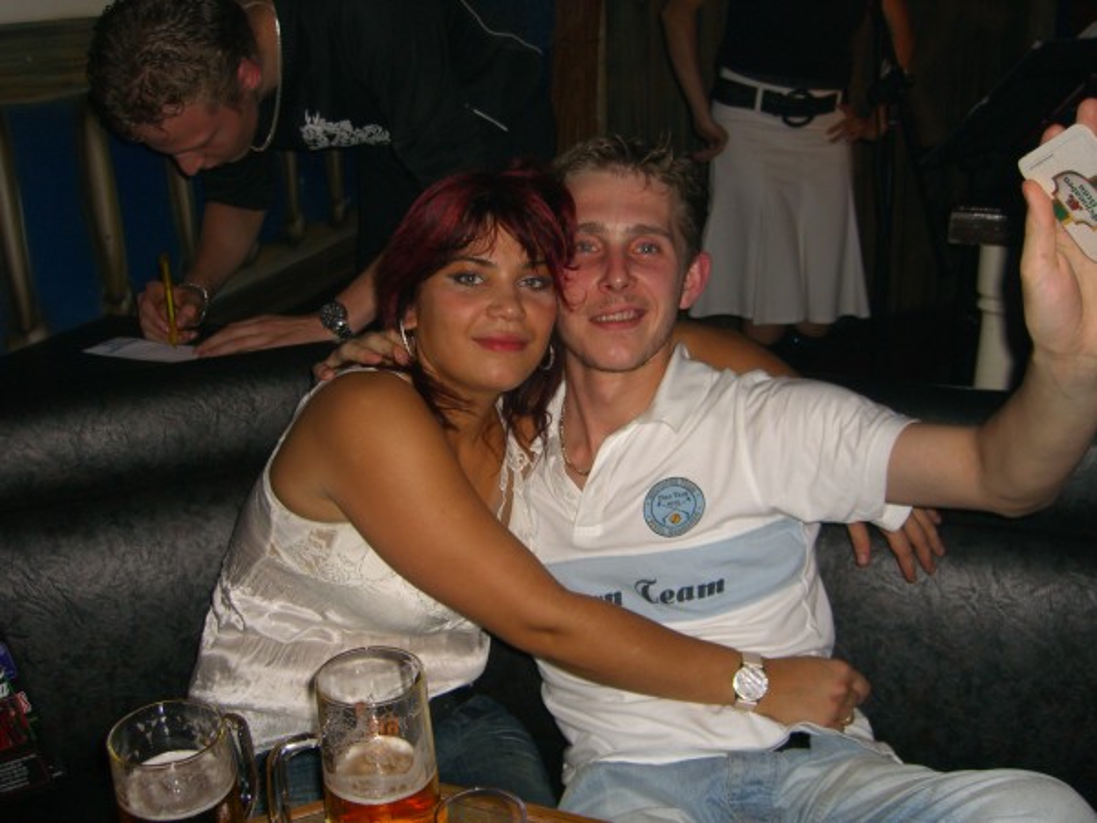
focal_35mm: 38
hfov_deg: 49.0
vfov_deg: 37.7
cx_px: 548
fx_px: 1204
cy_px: 412
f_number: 2.8
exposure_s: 1/60
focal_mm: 7.9
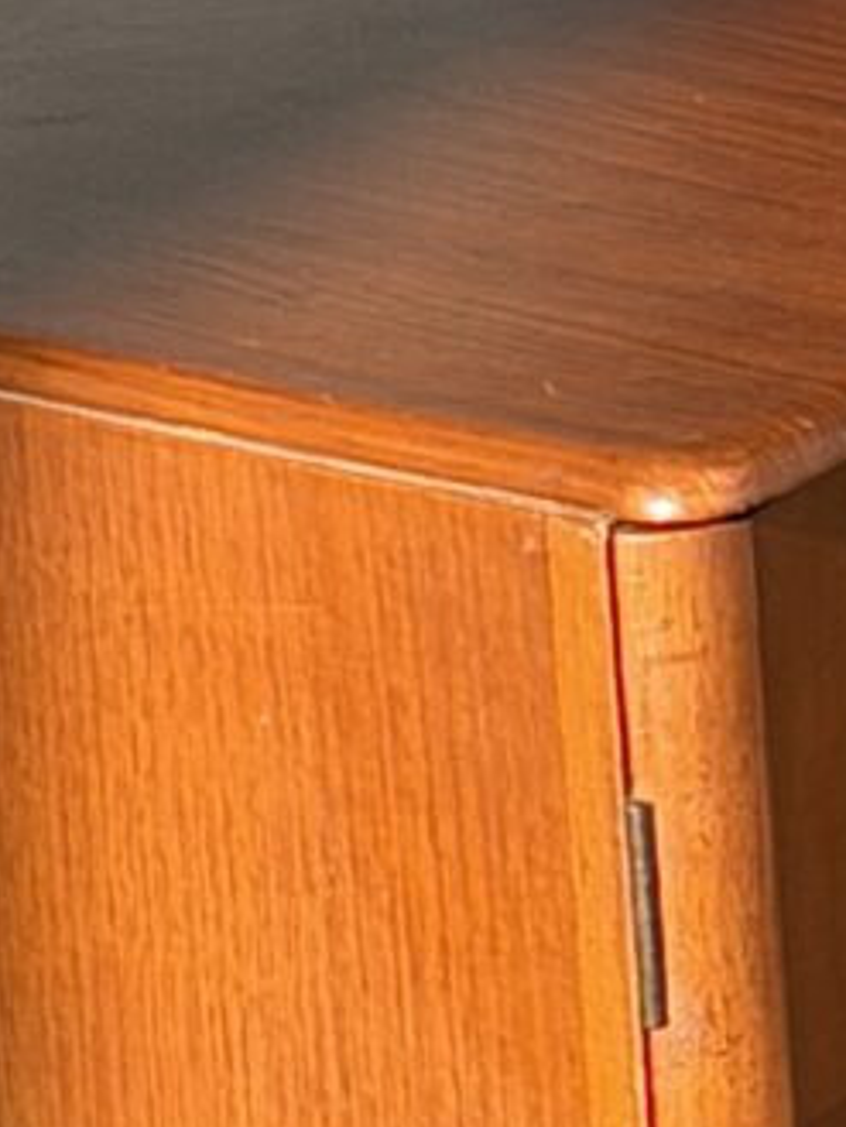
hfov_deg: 3.9
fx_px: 12147
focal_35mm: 373
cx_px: 2041
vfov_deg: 5.3
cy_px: 1720
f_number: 1.78
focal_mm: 6.76
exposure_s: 1/1000
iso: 64
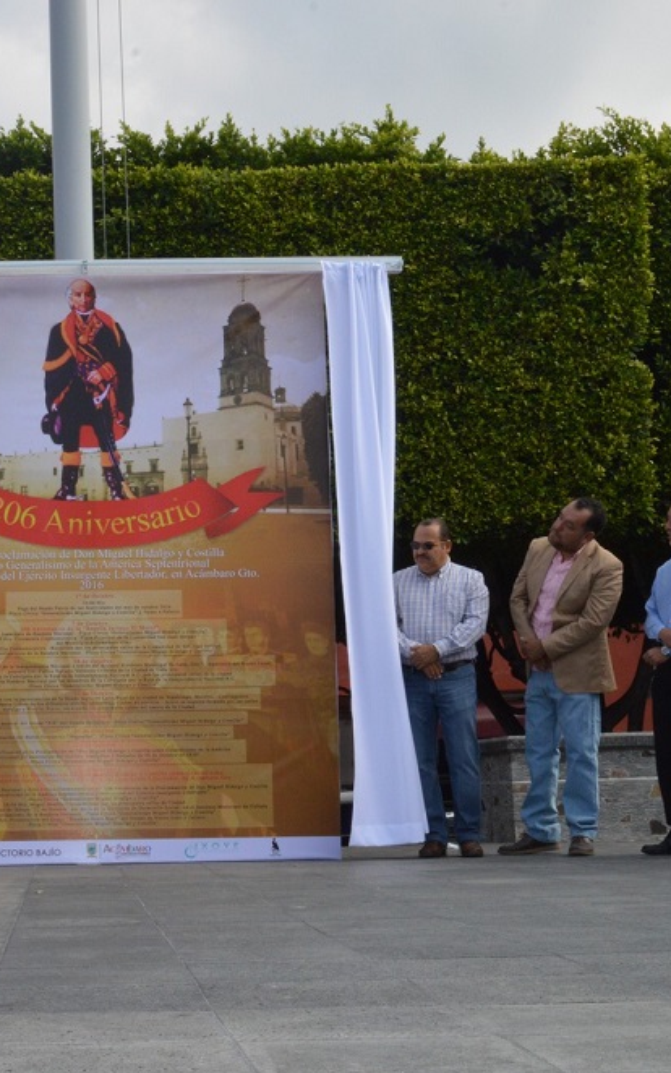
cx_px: 86
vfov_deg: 34.0
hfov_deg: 21.2
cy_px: 537
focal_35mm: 60
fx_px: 1755
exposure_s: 1/200
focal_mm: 26
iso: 800
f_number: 22
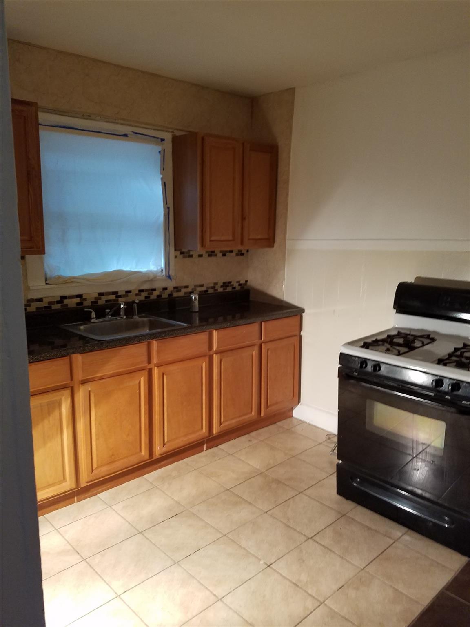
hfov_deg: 53.1
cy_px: 314
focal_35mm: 26
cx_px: 235
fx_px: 471
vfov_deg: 67.3
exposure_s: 1/24
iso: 160
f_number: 1.7
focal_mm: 4.2
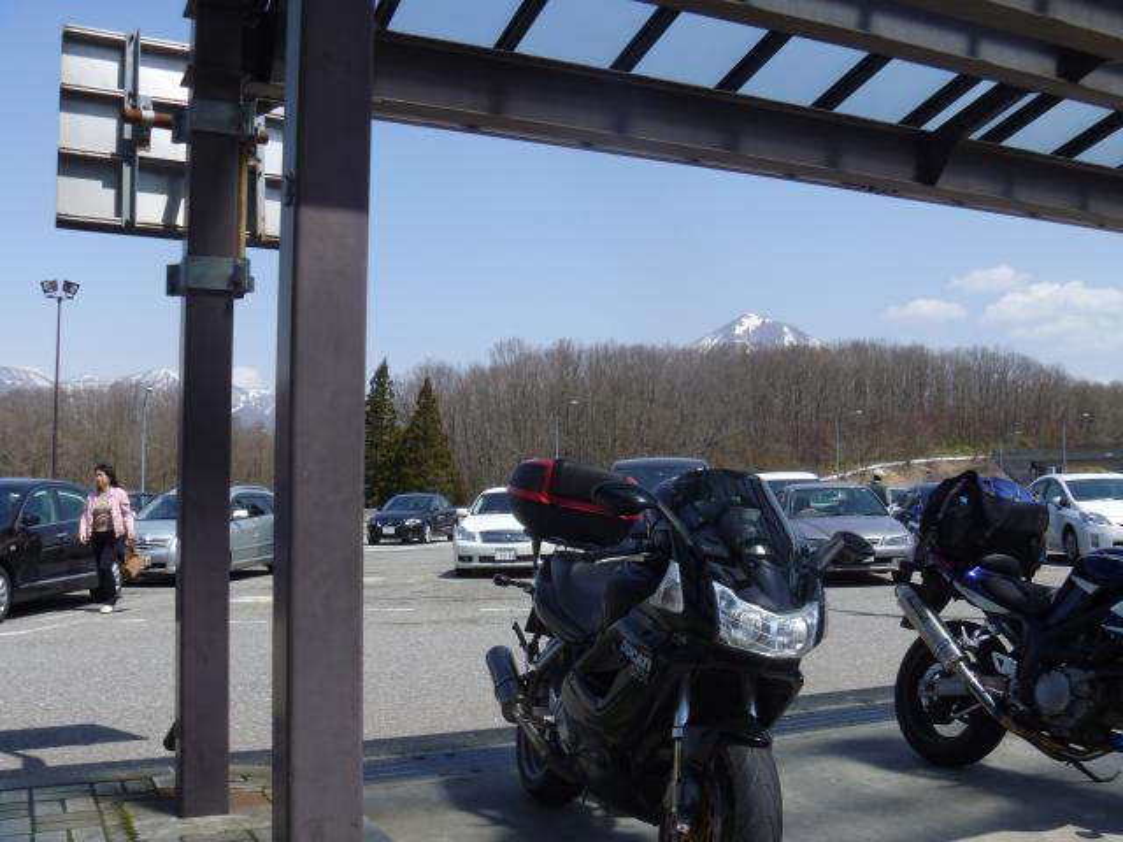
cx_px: 562
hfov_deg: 52.6
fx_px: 1135
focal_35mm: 35
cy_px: 421
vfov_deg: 40.7
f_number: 5.6
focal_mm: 6.3
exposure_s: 1/320
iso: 80
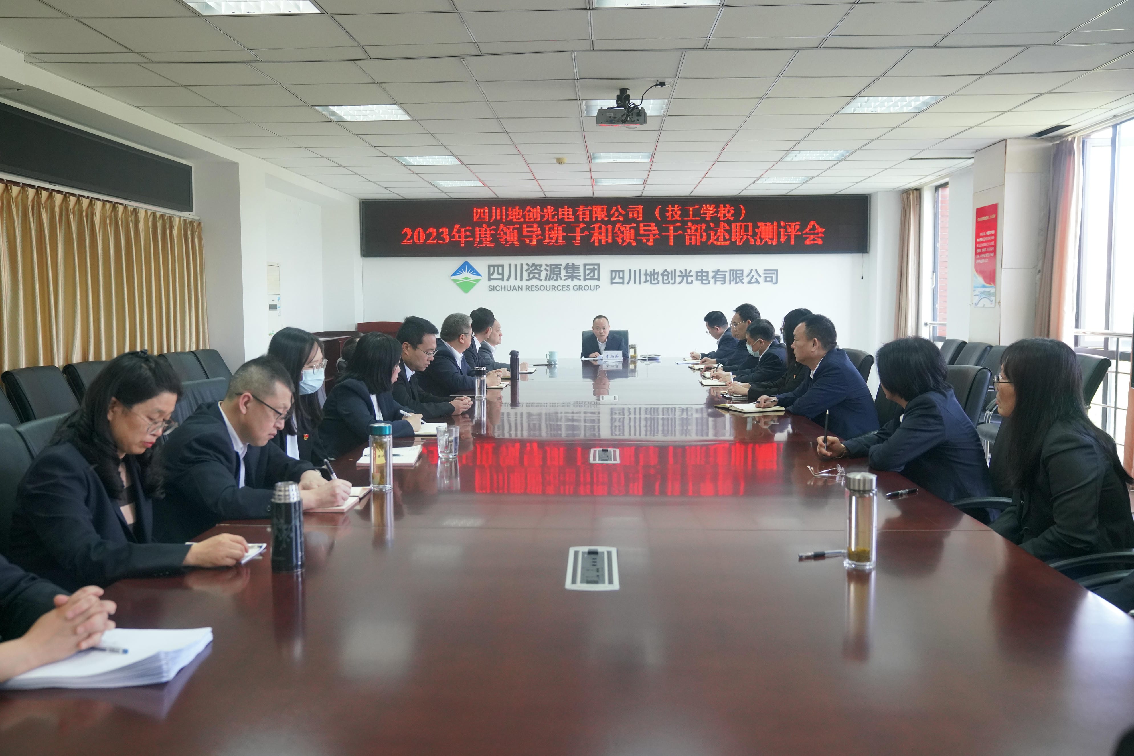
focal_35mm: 31
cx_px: 567
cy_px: 378
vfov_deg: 42.3
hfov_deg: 60.3
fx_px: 977
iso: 3200
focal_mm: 31
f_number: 4
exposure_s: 1/160
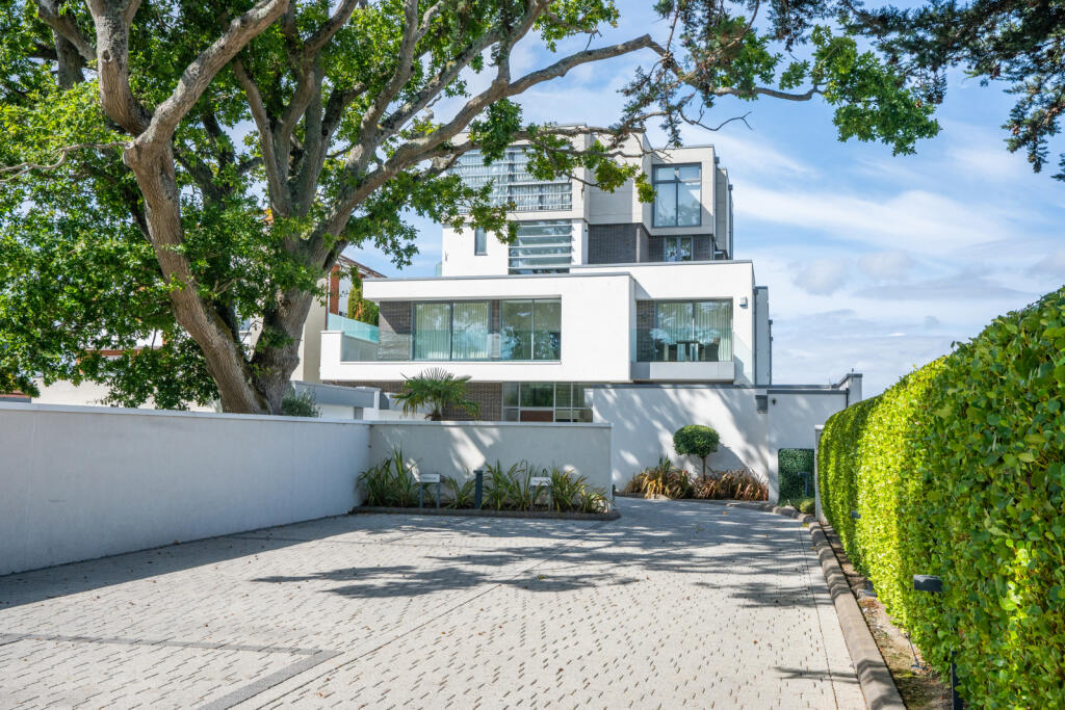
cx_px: 532
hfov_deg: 54.4
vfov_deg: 37.9
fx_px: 1035
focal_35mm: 35
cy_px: 355
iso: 400
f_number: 11
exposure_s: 1/800
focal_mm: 35
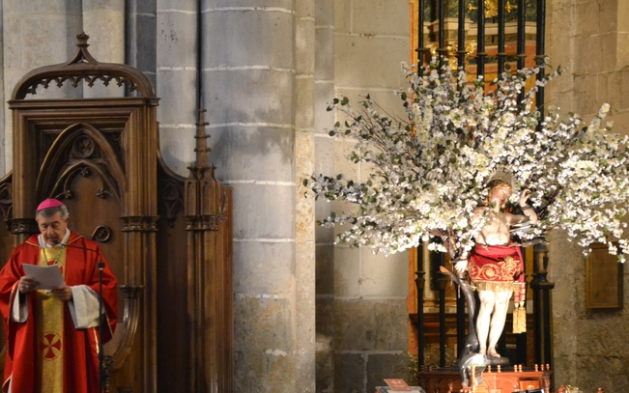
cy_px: 249
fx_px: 2897
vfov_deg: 7.8
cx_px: 277
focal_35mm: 169
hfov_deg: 12.4
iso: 3200
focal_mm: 90
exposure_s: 1/40
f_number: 5.6
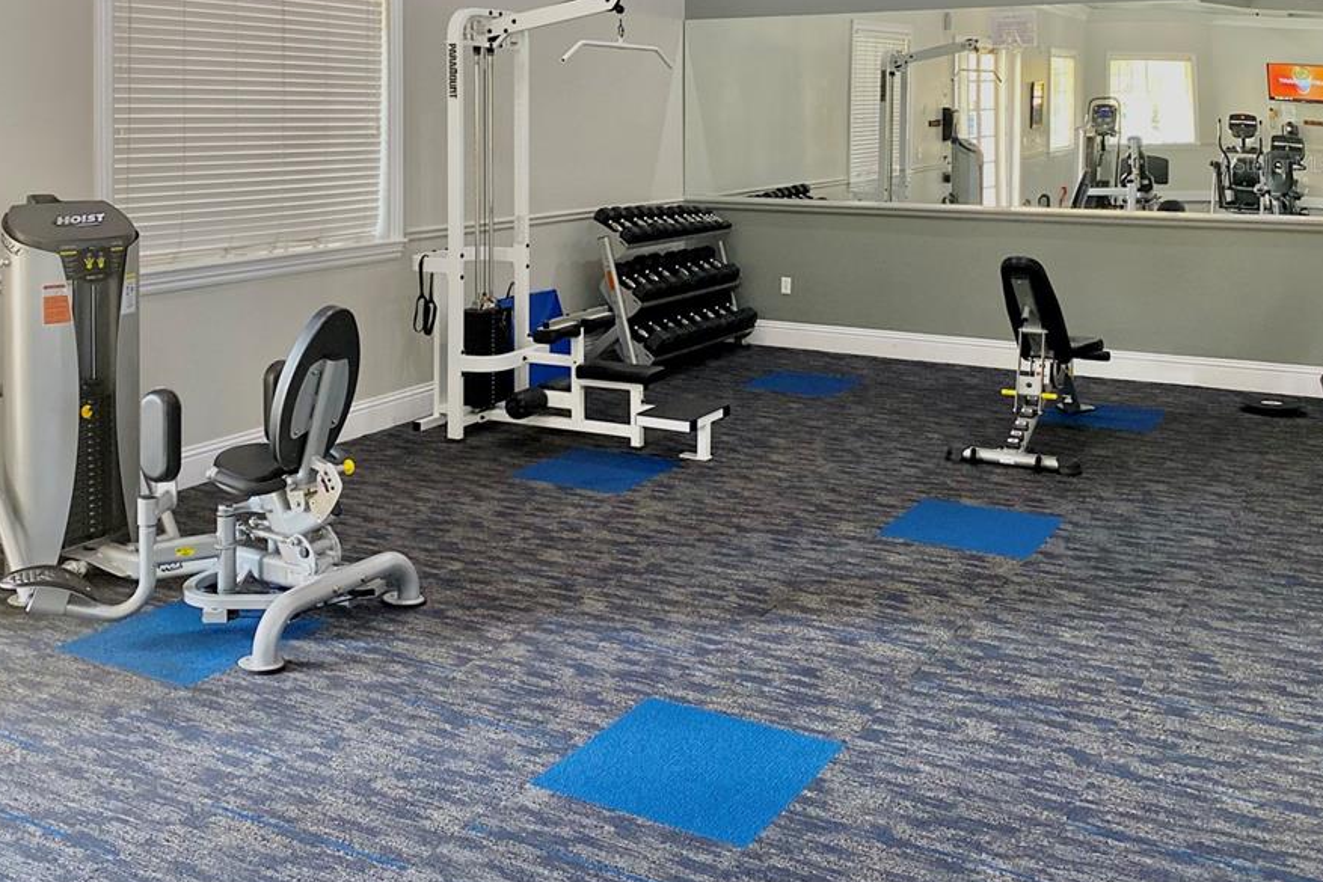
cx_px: 661
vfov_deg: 34.7
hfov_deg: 51.9
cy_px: 163
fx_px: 1360
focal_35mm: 37
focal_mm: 4.25
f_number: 1.8
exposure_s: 1/60
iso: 400
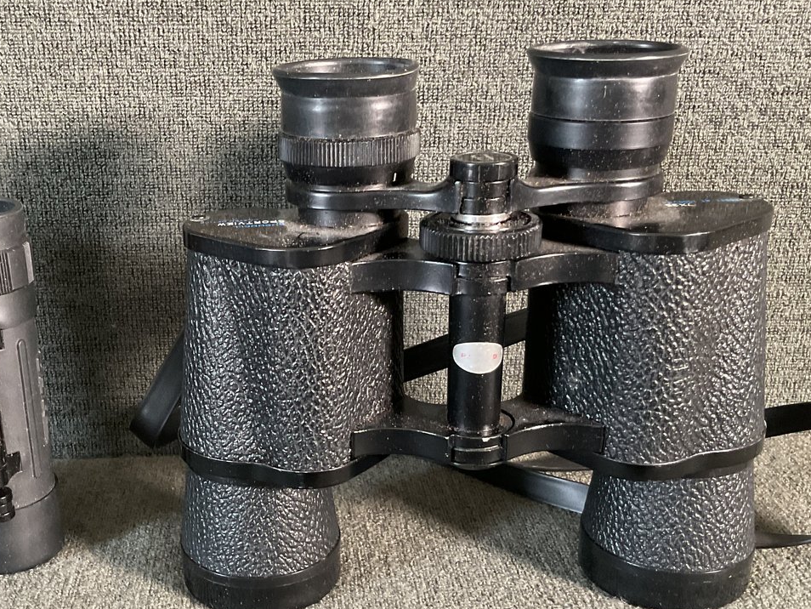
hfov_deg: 40.8
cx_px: 277
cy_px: 393
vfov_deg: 31.3
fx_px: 1078
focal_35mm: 46
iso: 320
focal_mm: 3
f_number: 1.8
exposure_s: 1/40
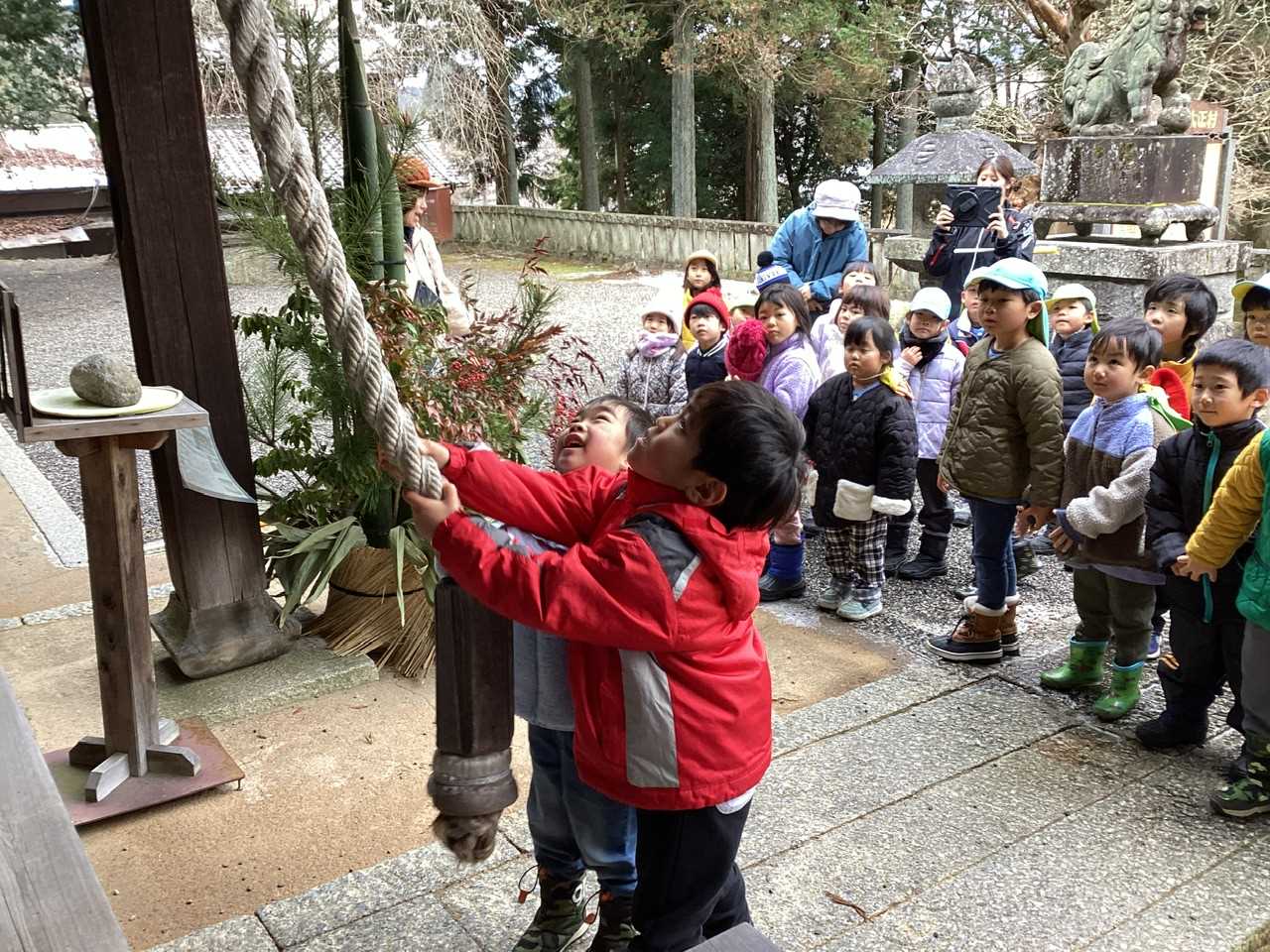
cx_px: 635
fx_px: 1137
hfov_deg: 58.4
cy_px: 476
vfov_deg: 45.4
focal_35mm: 31
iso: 80
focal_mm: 3.3
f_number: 2.4
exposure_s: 1/60
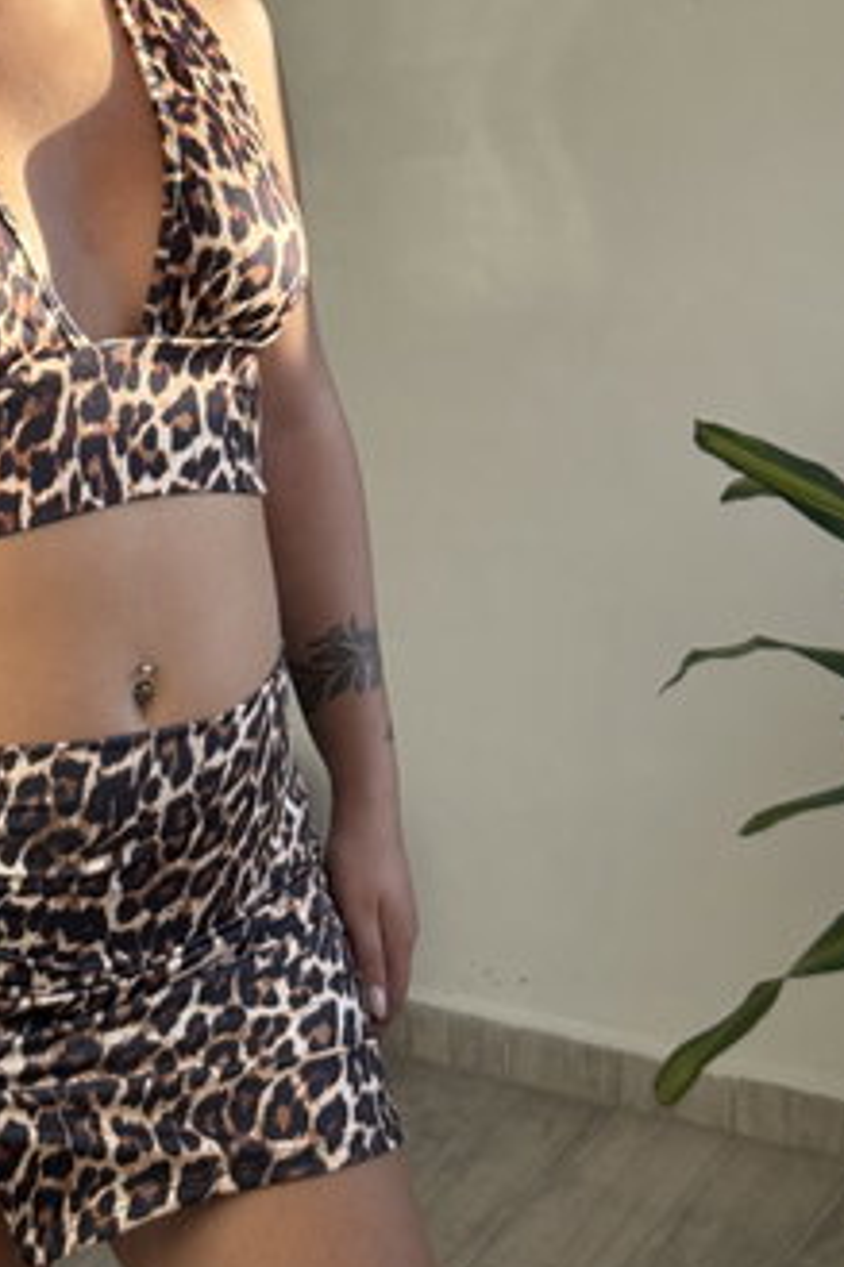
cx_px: 131
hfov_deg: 16.7
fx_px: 2851
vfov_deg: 24.8
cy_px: 314
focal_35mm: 81
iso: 64
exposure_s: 1/535
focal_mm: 6.76
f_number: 1.78
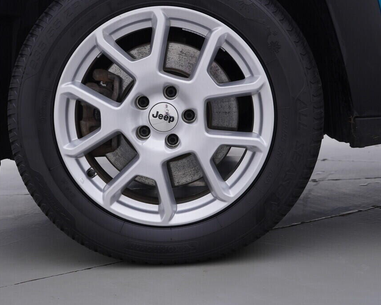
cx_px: 167
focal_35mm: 57
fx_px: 643
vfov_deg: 26.6
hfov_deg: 33.0
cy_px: 124
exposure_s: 1/80
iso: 125
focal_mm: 24
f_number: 4
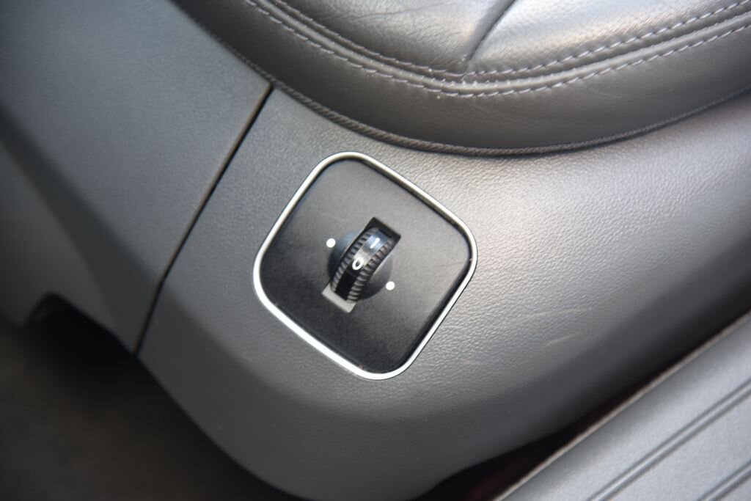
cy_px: 250
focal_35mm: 120
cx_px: 376
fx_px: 2504
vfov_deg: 11.4
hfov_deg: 17.1
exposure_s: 1/30
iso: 500
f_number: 4
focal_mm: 120
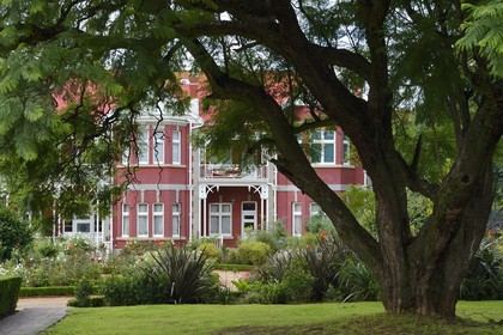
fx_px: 866
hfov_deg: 32.4
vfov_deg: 21.9
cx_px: 252
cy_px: 168
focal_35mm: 62
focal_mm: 62
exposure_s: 1/125
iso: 200
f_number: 9
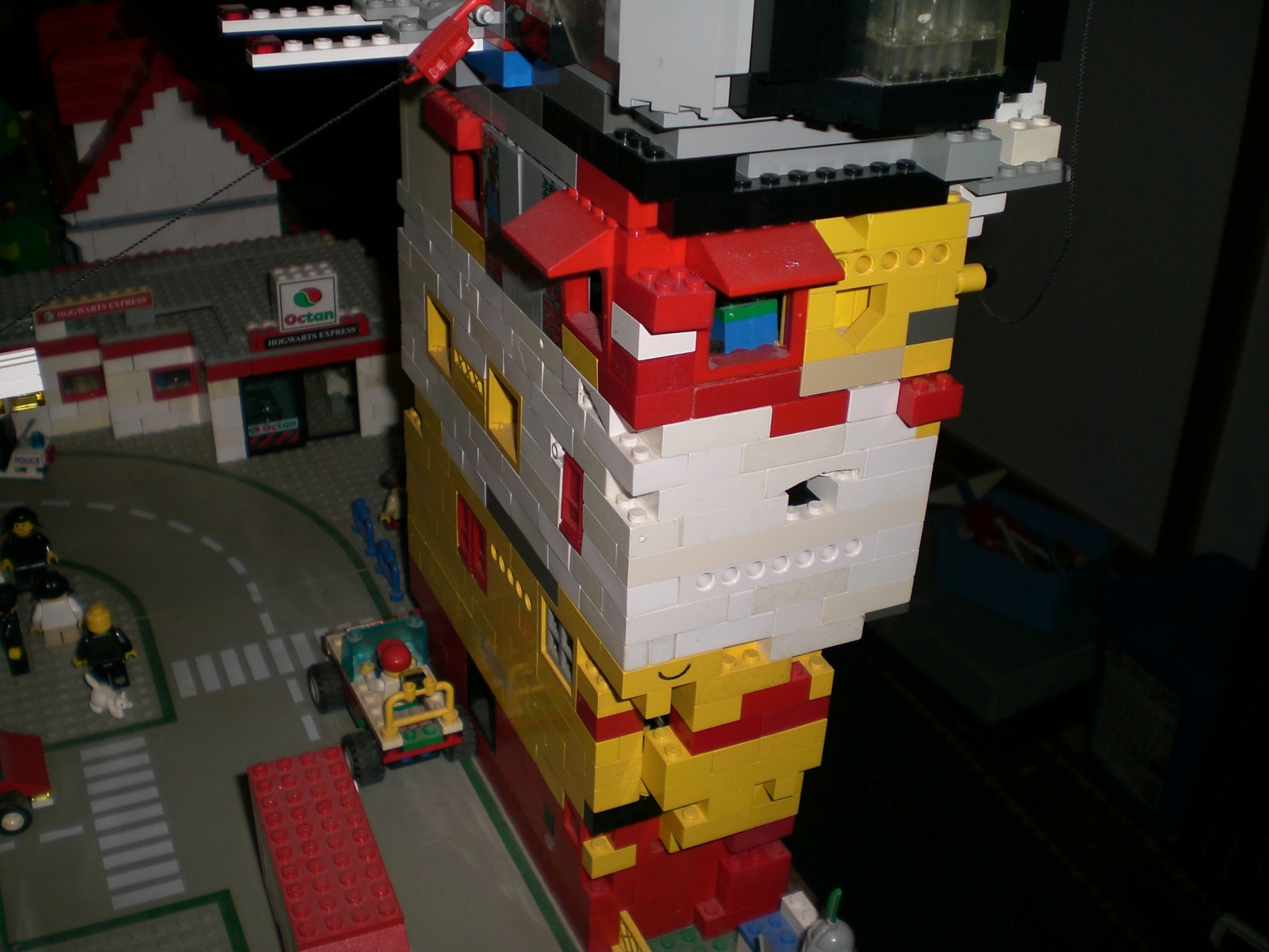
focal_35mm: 38
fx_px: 1393
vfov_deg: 37.7
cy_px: 476
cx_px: 634
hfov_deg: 49.0
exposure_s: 1/60
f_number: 3.1
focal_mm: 6.3
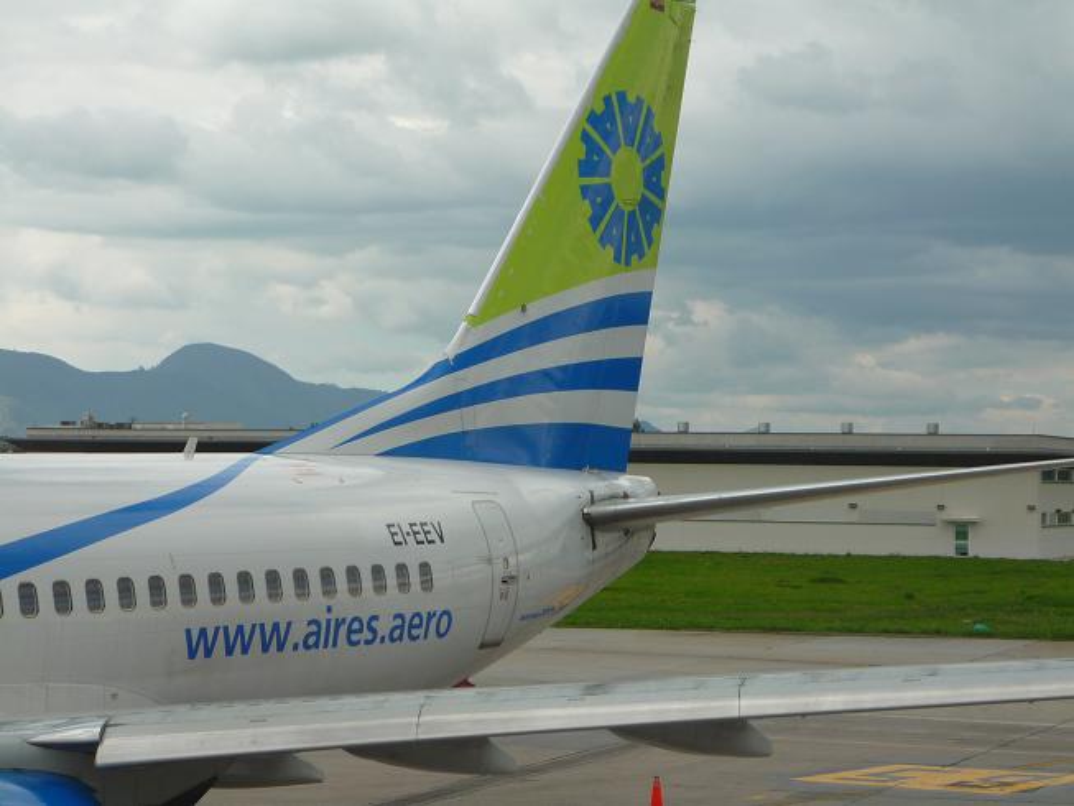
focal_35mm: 100
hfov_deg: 19.6
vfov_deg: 14.8
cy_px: 403
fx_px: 3103
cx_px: 537
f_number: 5.1
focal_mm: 16.5
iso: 100
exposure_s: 1/400
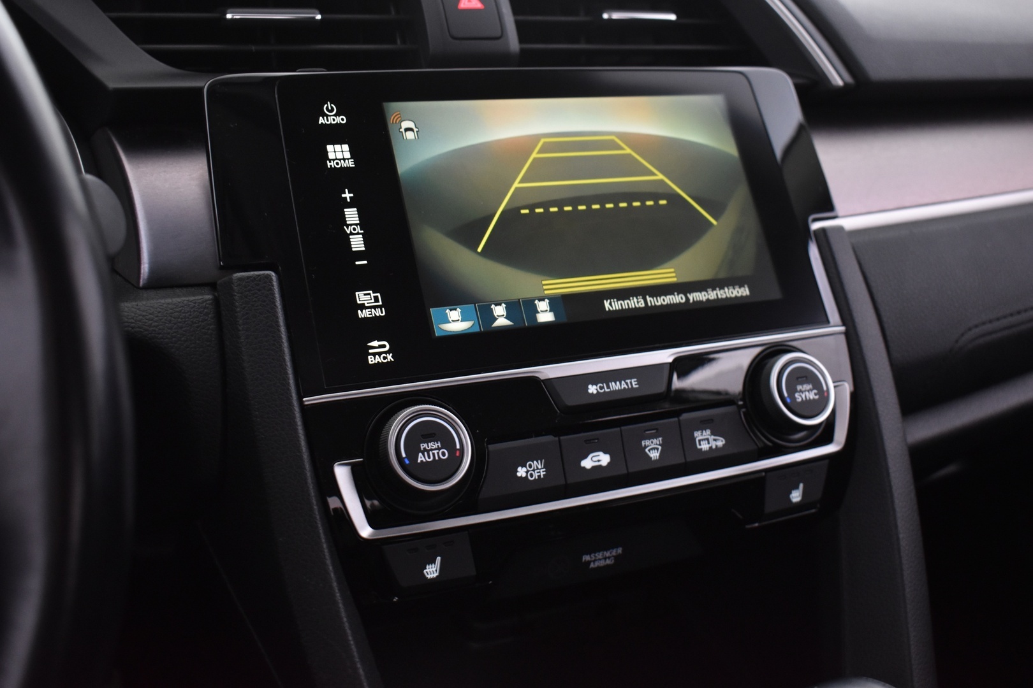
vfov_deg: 31.9
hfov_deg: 46.4
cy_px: 344
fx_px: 1205
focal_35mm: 42
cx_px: 516
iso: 1250
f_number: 5.6
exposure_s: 1/13
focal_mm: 28
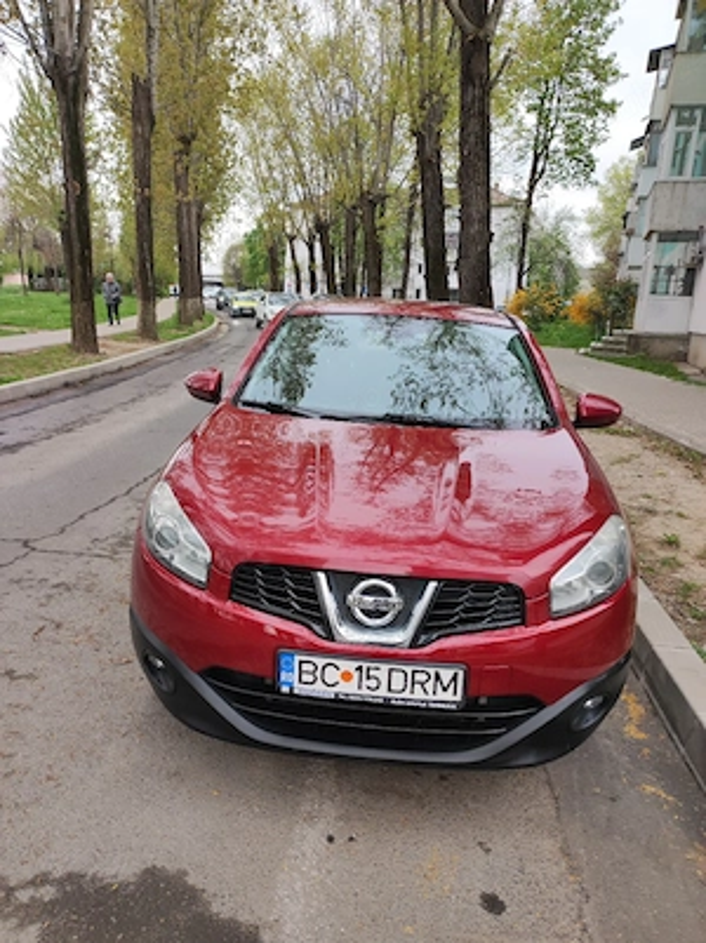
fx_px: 681
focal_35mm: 25
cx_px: 353
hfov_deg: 54.8
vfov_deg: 69.4
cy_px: 472
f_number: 1.79
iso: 81
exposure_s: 1/100
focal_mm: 4.7
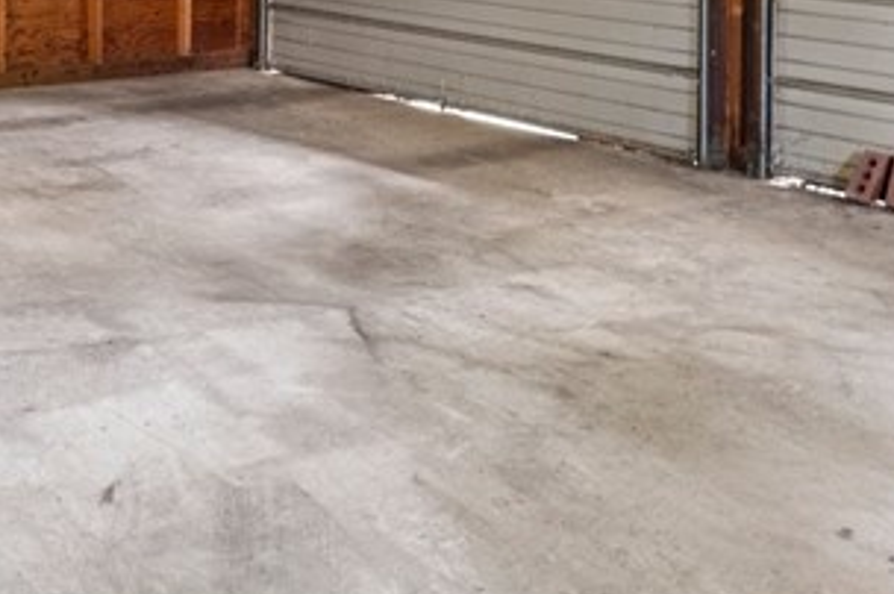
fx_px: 1293
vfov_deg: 23.9
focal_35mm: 52
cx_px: 132
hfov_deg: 36.3
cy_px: -87
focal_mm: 14.6
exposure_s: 1/3
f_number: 7.1
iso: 1250
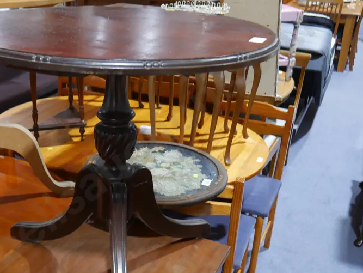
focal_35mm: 43
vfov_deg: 33.5
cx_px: 118
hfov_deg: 43.2
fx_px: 451
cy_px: 166
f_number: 3.5
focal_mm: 14
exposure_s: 1/60
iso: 640
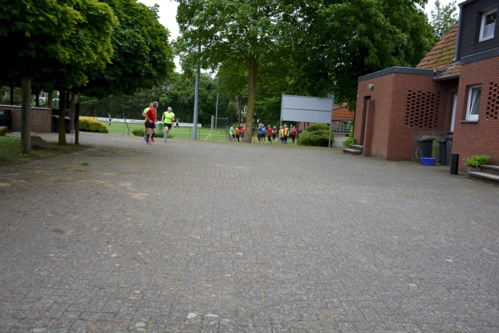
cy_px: 166
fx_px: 457
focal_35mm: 33
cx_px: 250
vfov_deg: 39.9
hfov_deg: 57.2
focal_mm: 22
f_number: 3.8
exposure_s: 1/640
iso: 800
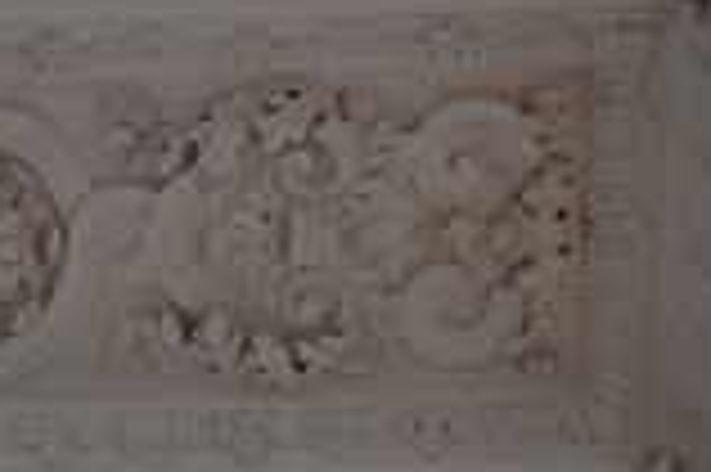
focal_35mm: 135
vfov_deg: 10.1
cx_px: -27
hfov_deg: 14.9
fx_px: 2672
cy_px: 308
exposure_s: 1/60
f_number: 4.2
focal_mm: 31
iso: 640
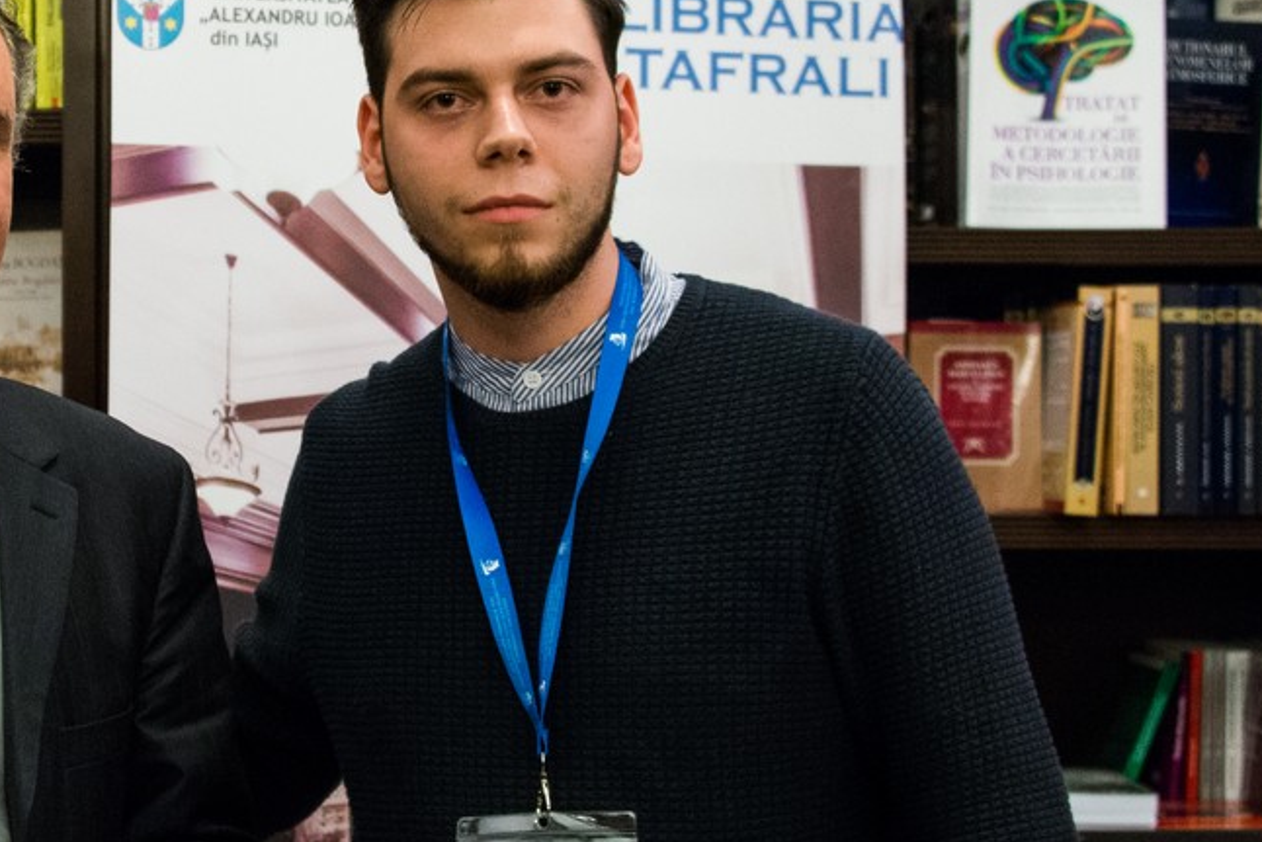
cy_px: 346
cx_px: 286
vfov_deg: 17.1
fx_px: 2805
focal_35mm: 80
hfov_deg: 25.0
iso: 2000
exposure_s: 1/60
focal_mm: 36
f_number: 4
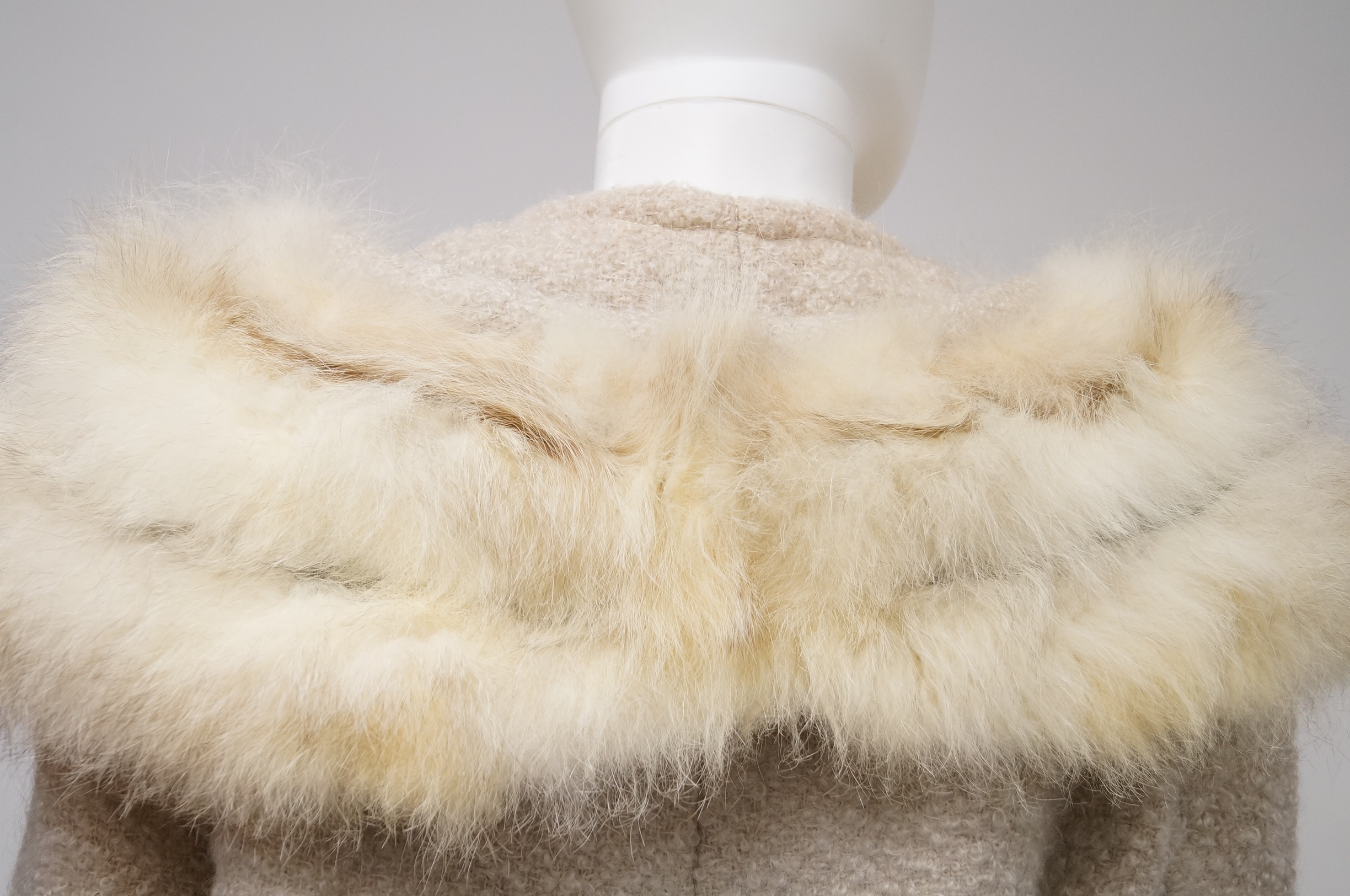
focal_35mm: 45
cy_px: 448
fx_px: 1685
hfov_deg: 43.7
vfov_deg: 29.8
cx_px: 675
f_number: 4.5
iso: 640
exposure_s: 1/60
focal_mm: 30
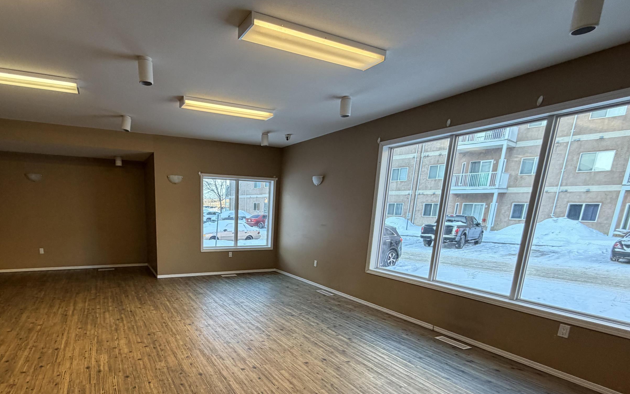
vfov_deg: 59.9
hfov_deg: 86.4
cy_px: 280
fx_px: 326
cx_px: 239
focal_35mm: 19
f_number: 2.2
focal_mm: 2.22
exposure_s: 1/120
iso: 200
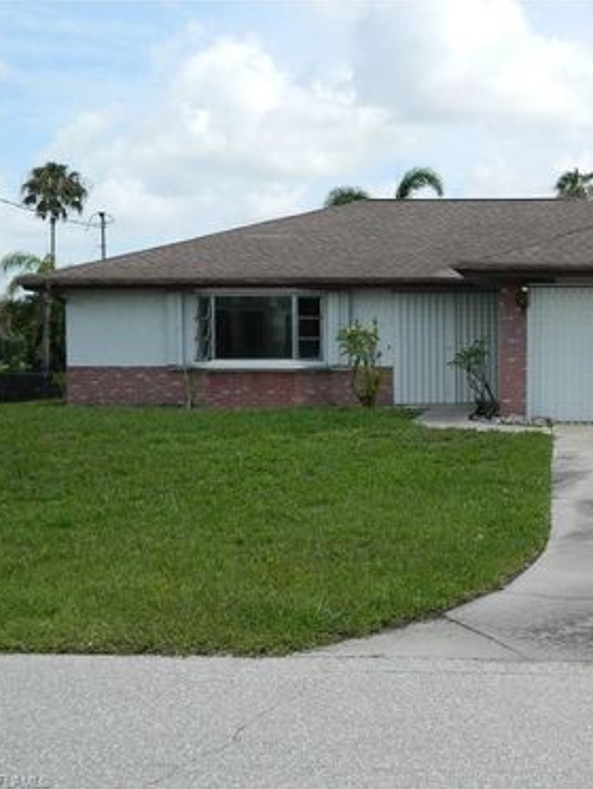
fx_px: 1256
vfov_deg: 34.9
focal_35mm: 55
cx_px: 502
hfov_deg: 25.9
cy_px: 394
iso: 110
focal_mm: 7.3
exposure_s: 1/1000
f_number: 3.5
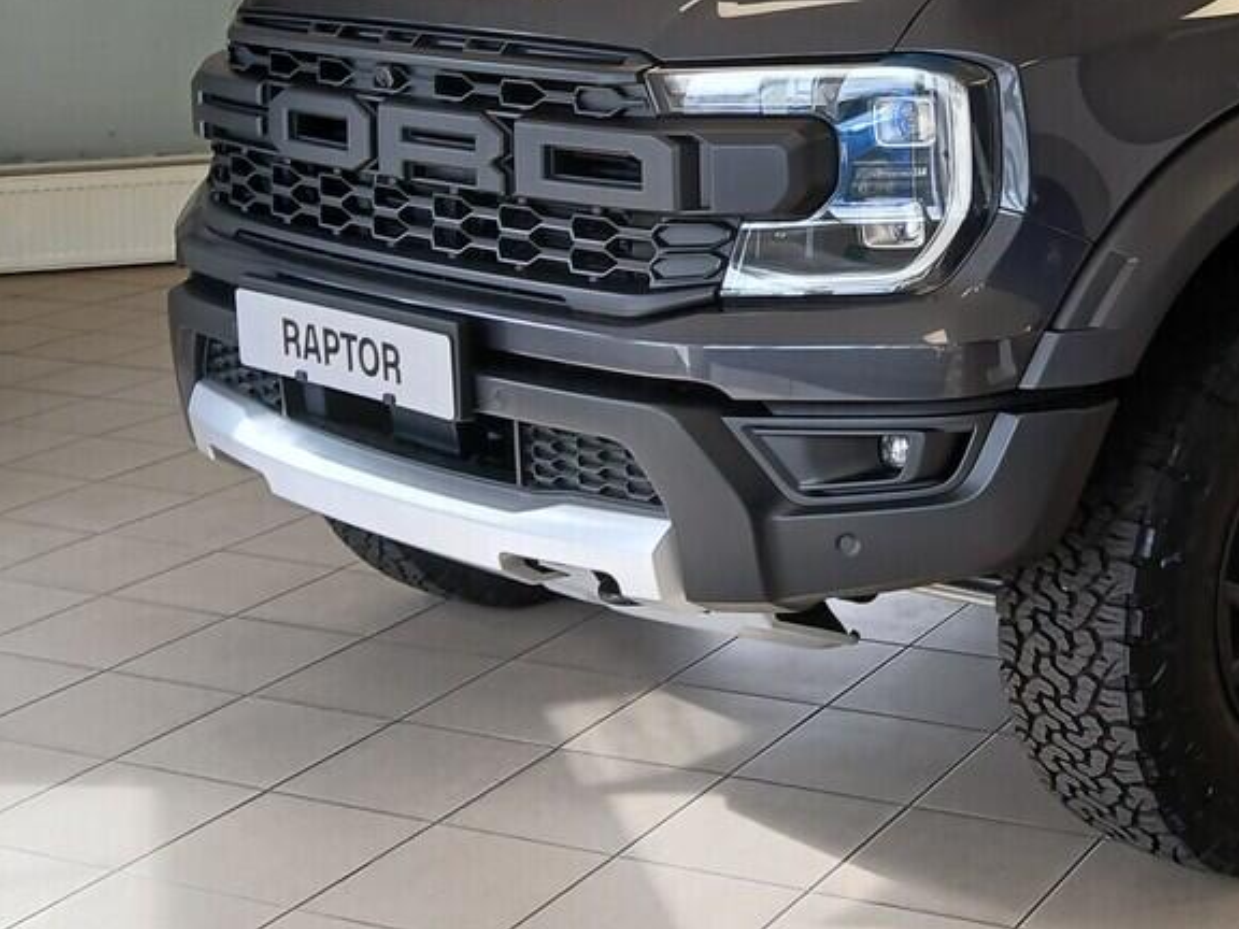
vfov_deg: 21.9
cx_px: 1116
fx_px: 2327
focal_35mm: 65
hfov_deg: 28.7
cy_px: 45
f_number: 1.8
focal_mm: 3.98
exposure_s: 1/50
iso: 25
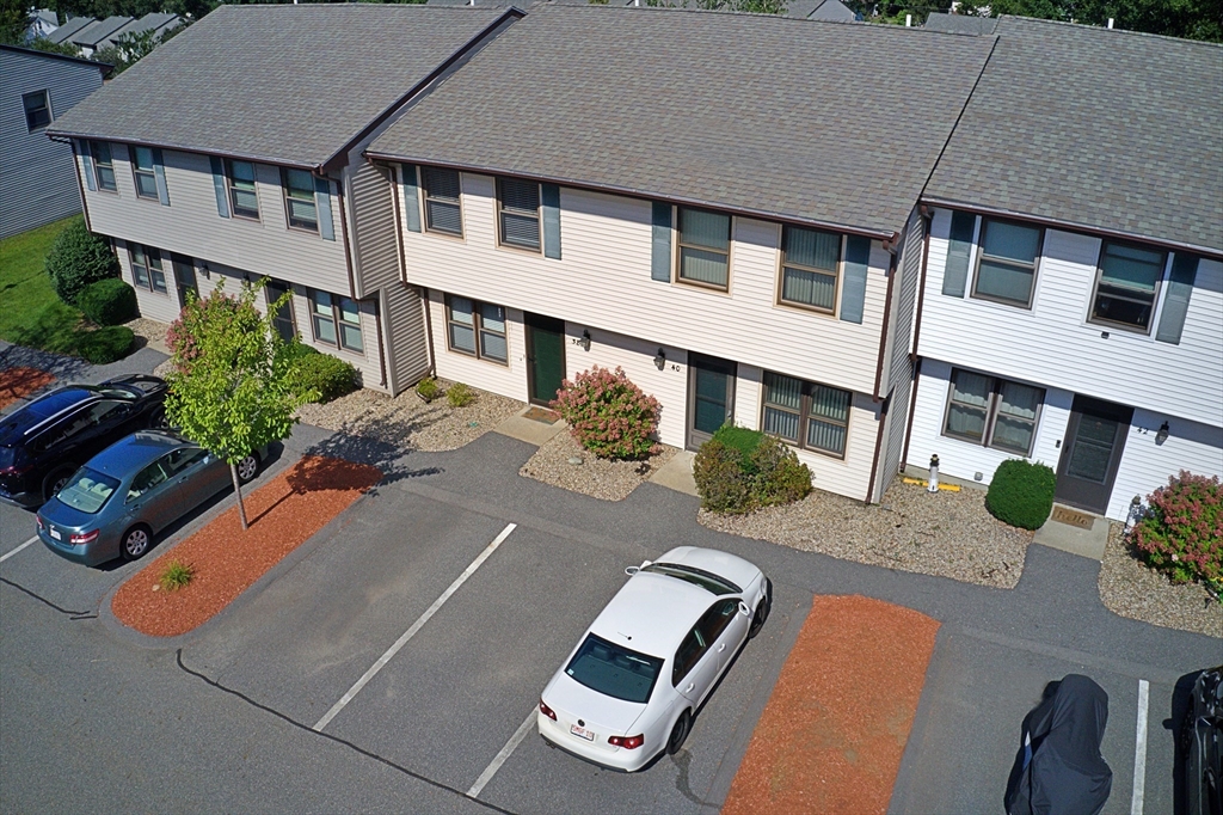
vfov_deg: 46.4
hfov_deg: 65.5
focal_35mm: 28
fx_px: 951
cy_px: 408
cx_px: 612
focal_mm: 10.26
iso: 100
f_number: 11
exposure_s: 1/50
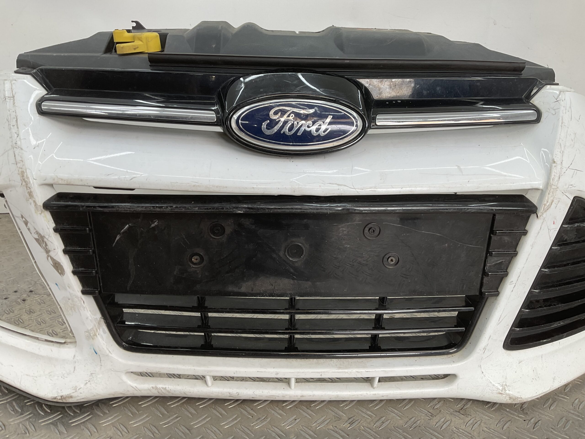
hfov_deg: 61.7
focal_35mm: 29
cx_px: 292
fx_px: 490
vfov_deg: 48.2
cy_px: 220
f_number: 1.8
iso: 16
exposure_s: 1/137
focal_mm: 3
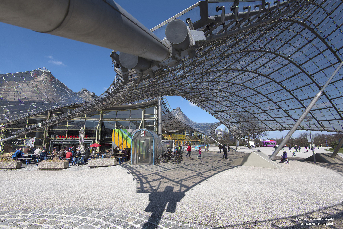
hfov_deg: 96.7
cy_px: 114
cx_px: 172
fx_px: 152
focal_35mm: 16
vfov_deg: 73.8
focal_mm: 16
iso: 200
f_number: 8
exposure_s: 1/1000
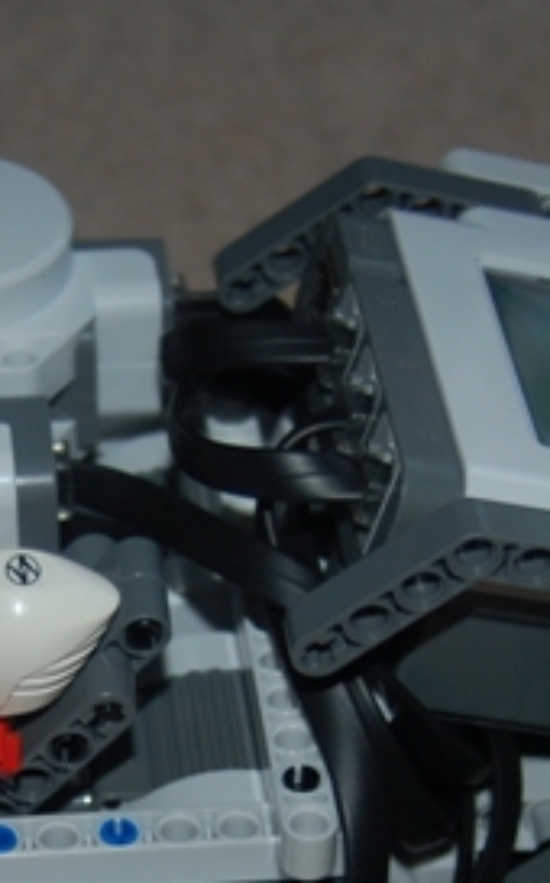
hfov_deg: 11.0
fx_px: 2837
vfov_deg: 17.5
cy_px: 770
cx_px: 55
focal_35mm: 118
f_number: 3.5
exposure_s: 1/60
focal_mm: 28
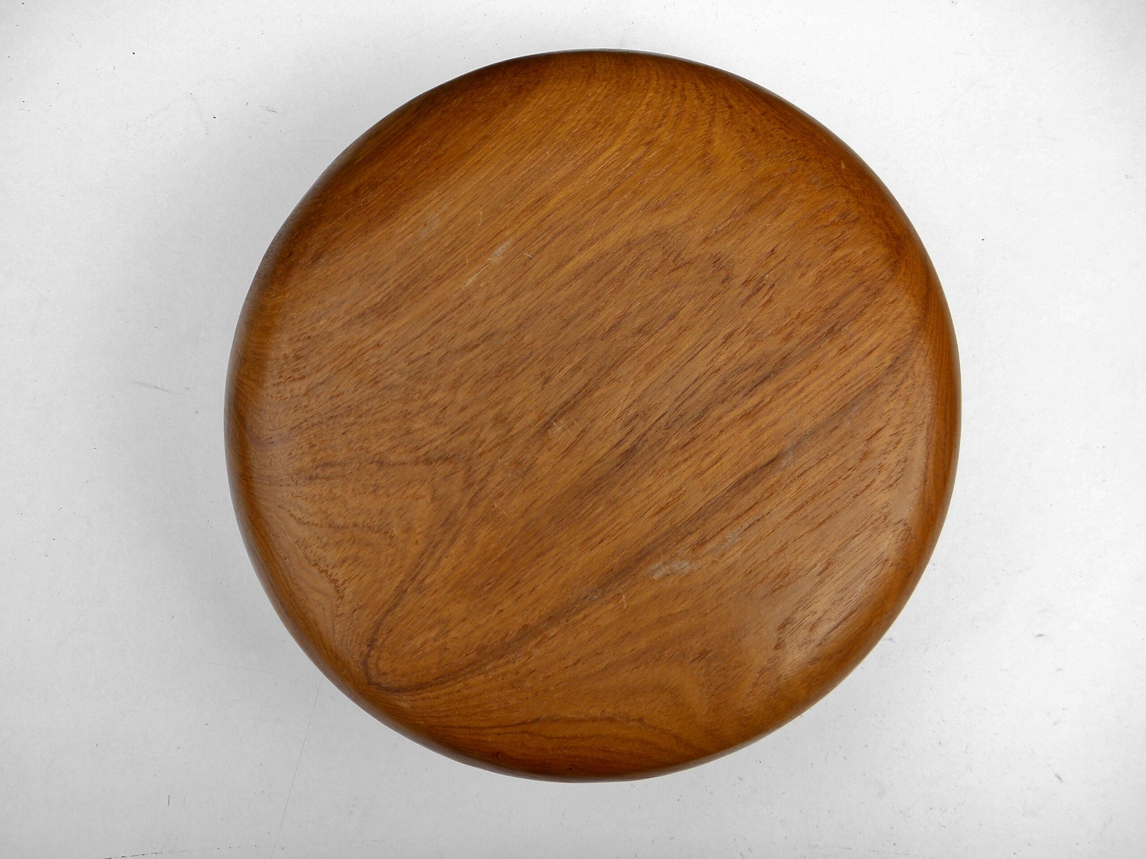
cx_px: 573
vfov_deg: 37.7
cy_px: 430
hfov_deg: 49.0
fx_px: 1258
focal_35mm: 38
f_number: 3.7
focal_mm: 6.8
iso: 100
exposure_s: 1/320
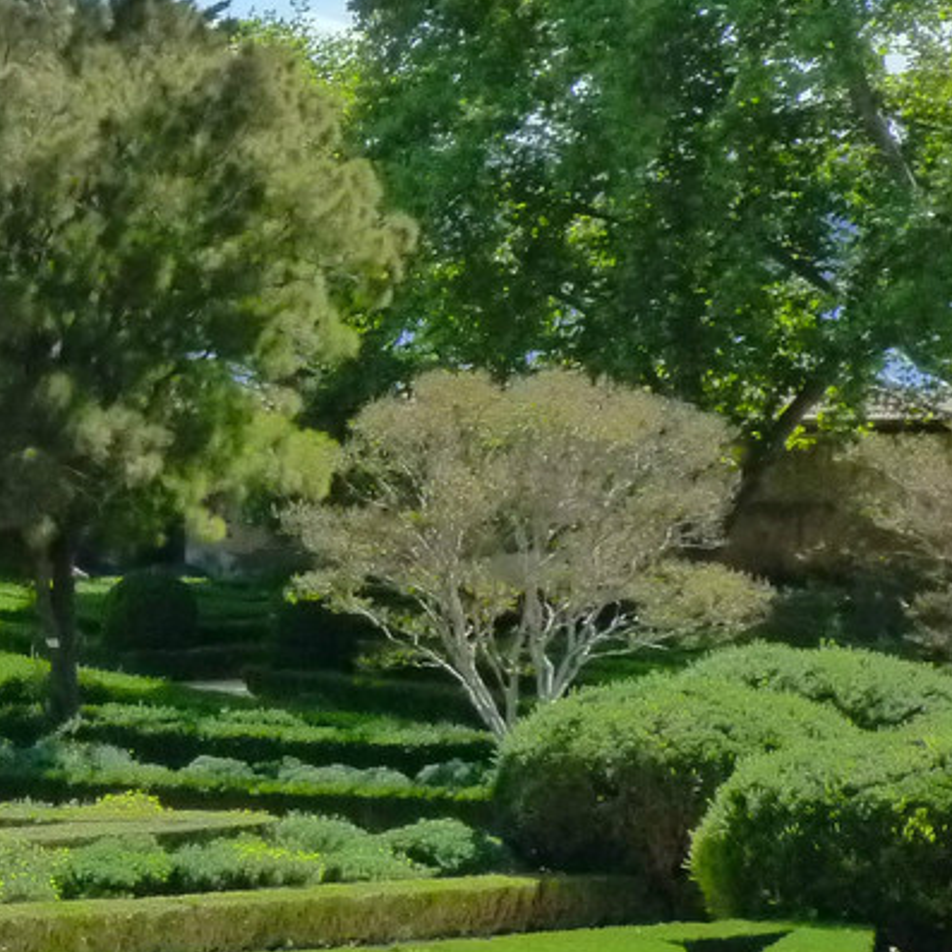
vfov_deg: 13.3
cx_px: -218
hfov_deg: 13.0
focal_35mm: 131
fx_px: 4076
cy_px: 499
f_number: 5.6
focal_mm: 8.2
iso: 400
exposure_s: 1/400
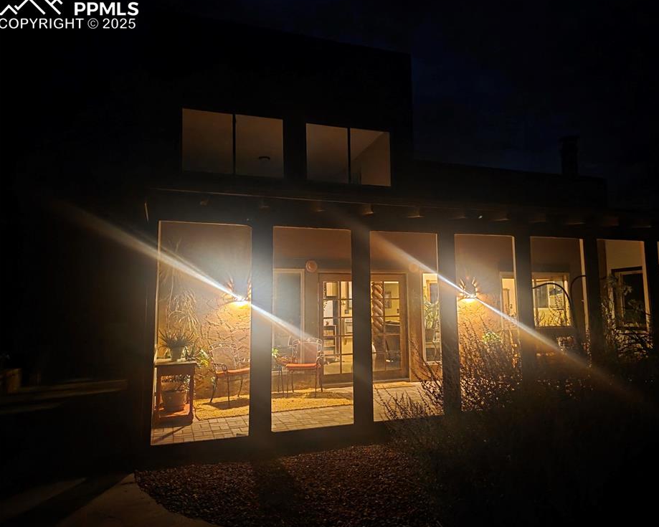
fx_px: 488
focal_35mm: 25
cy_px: 264
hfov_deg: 67.9
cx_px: 362
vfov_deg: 56.8
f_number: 1.7
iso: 2500
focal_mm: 6.3
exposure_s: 1/15
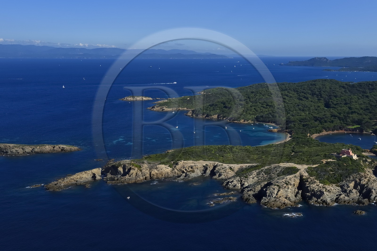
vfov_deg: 31.9
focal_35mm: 42
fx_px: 440
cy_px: 126
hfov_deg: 46.4
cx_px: 188
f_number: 9
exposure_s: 1/1250
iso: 400
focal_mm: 42
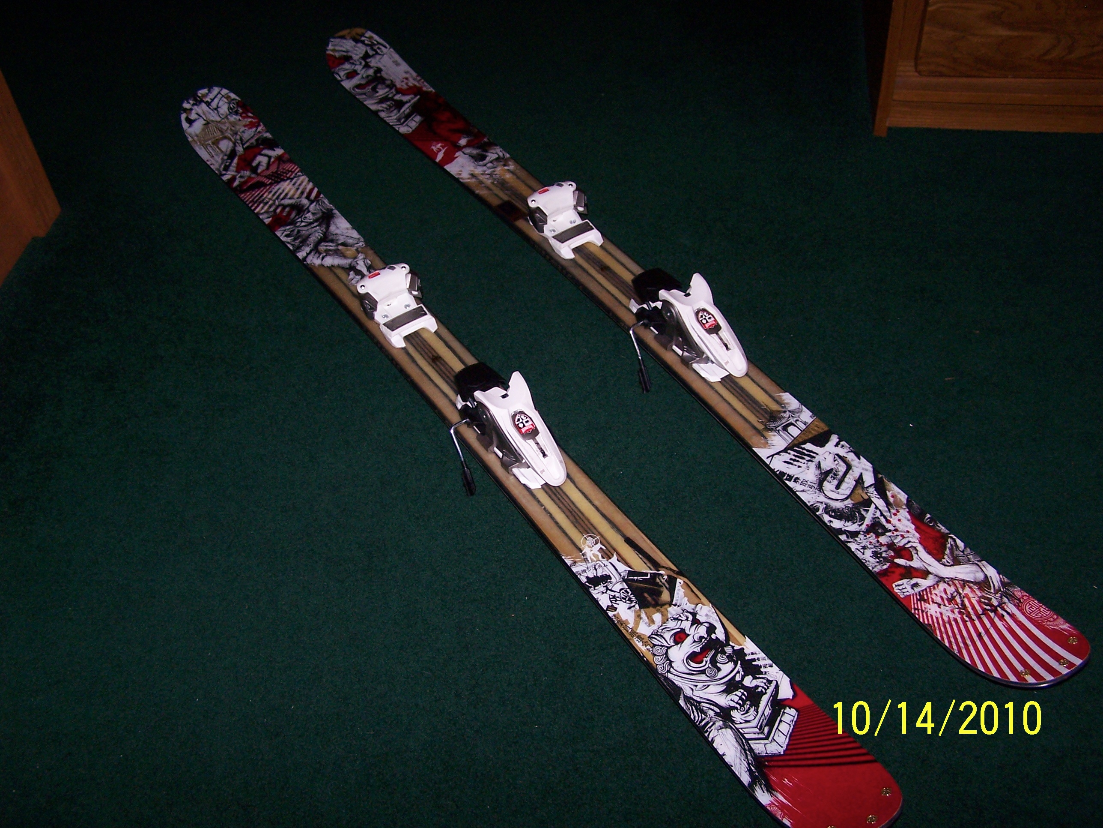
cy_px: 414
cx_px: 552
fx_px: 1211
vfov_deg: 37.7
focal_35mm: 38
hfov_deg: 49.0
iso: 140
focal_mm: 6.3
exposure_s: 1/60
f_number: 2.8
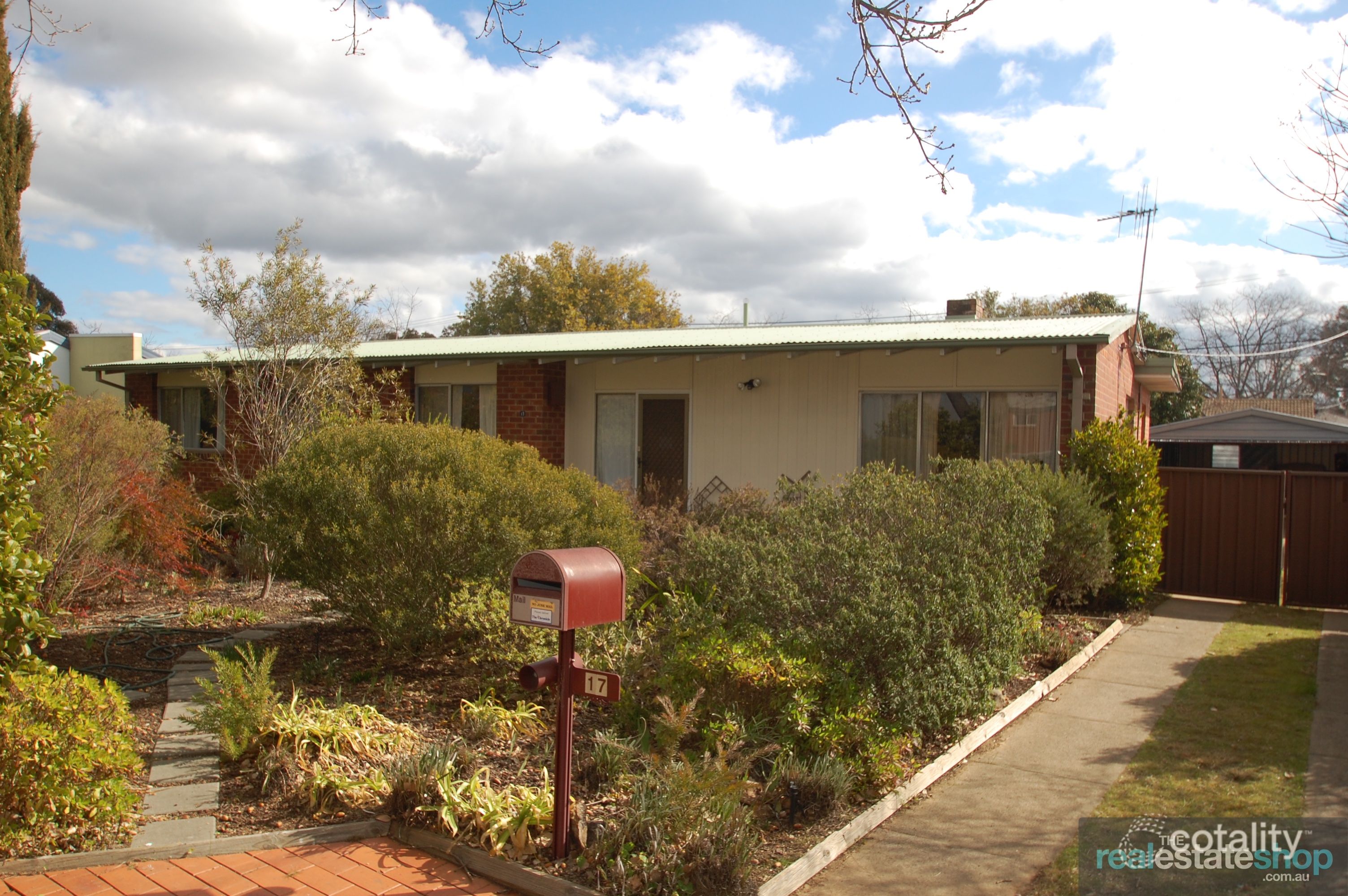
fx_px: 1010
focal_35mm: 27
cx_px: 674
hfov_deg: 67.4
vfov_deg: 47.8
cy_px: 448
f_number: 9
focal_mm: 18
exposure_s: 1/320
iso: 200
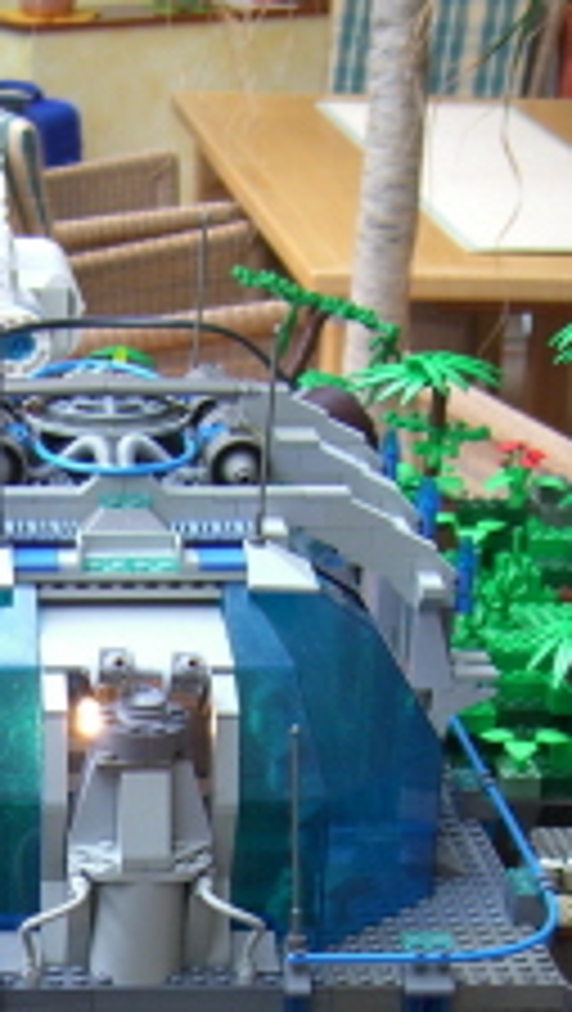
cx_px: -99
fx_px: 2636
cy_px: 1041
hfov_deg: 12.1
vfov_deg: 20.9
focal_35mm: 98
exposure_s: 1/100
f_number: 2.8
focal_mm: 7.9
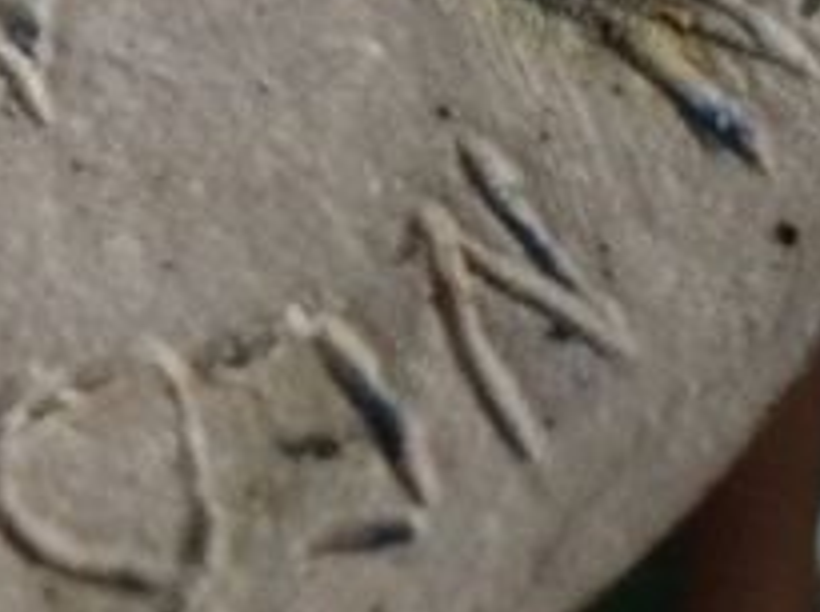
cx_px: -428
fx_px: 3121
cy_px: -426
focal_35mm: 132
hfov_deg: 14.0
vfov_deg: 10.6
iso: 64
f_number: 2.2
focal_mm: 4.12
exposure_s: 1/30
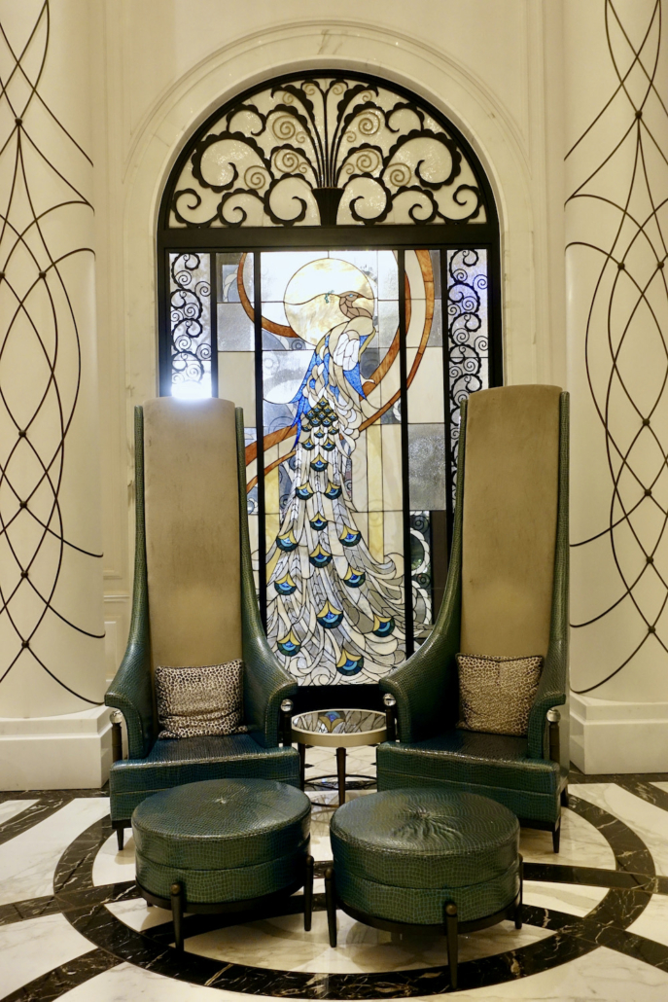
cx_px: 334
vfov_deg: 61.9
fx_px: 835
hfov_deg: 43.6
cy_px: 501
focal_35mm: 30
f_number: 2.5
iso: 800
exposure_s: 1/30
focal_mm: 11.12
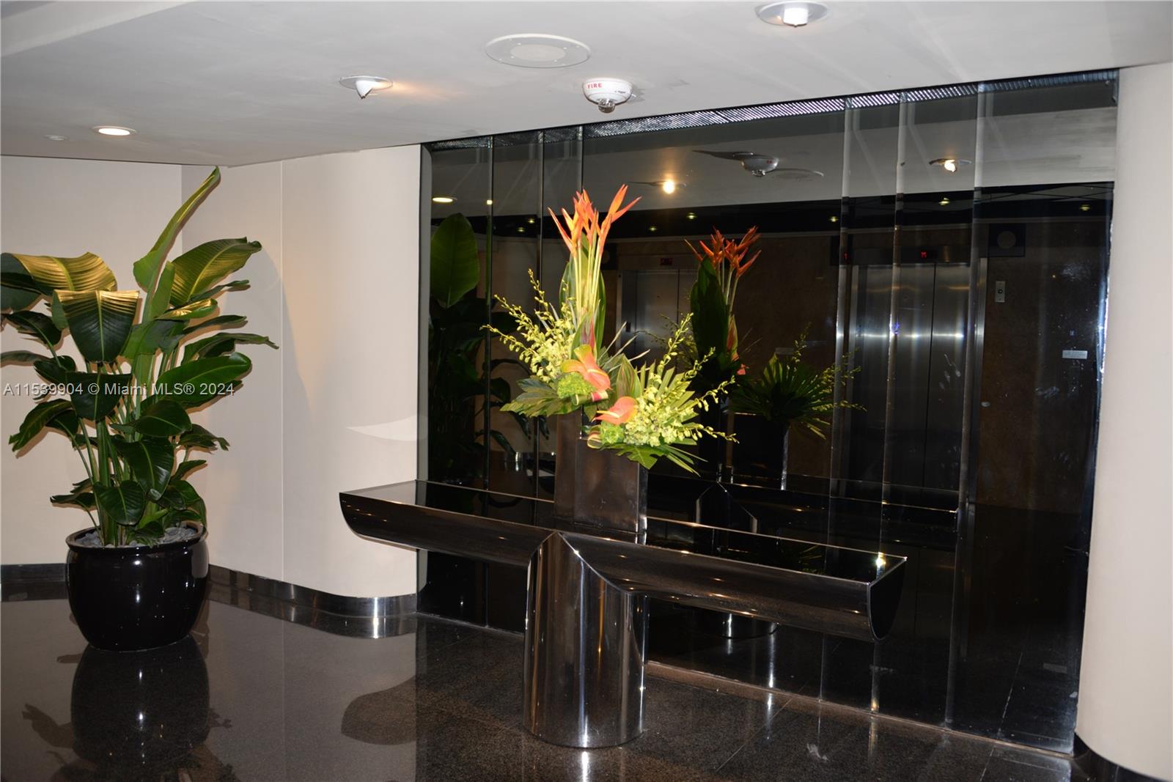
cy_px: 391
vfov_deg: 46.4
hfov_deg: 65.5
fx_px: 912
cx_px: 586
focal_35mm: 28
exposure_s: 1/60
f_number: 3.5
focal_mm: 28
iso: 500
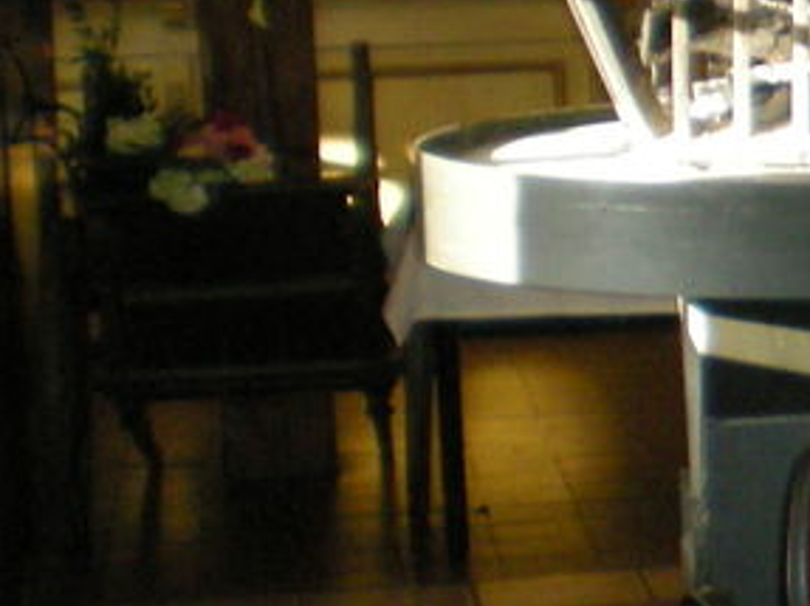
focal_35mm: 159
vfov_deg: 9.3
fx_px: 3719
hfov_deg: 11.3
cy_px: 217
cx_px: 1578
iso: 229
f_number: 3.1
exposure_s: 1/60
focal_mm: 6.3
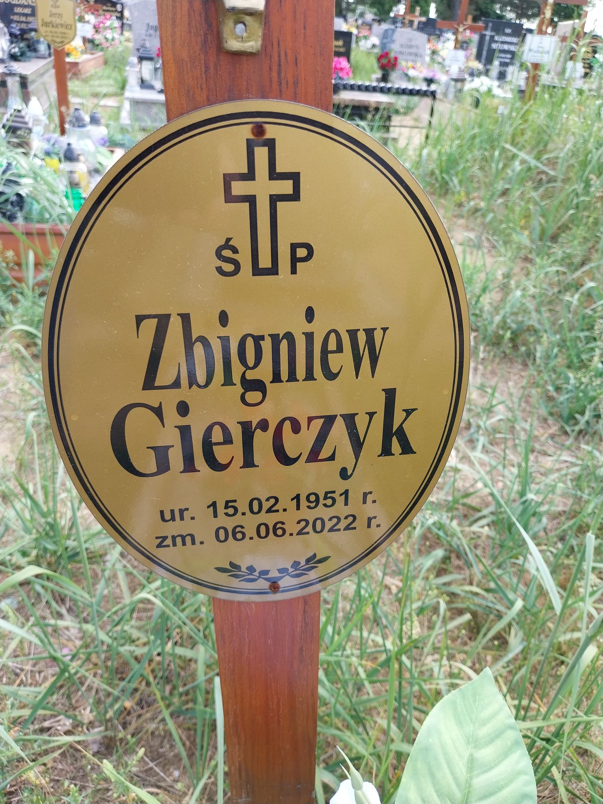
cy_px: 402
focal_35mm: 26
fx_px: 604
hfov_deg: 53.1
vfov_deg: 67.3
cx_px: 302
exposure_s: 1/130
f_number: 1.8
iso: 25
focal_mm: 4
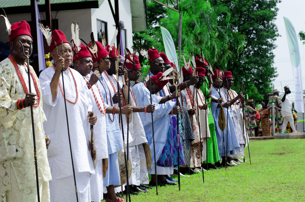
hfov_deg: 22.9
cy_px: 101
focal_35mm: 89
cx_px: 151
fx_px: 753
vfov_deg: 15.3
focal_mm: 50
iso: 500
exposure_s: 1/3200
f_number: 5
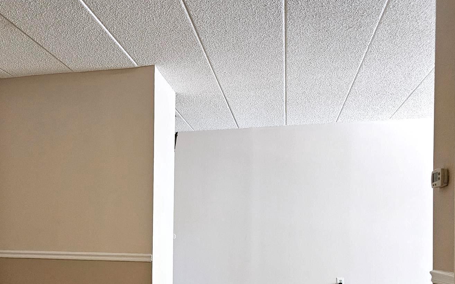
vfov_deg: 32.6
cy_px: 229
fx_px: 471
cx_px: 144
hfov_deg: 50.4
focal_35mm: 38
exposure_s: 1/40
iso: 640
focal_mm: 6.3
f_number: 1.7
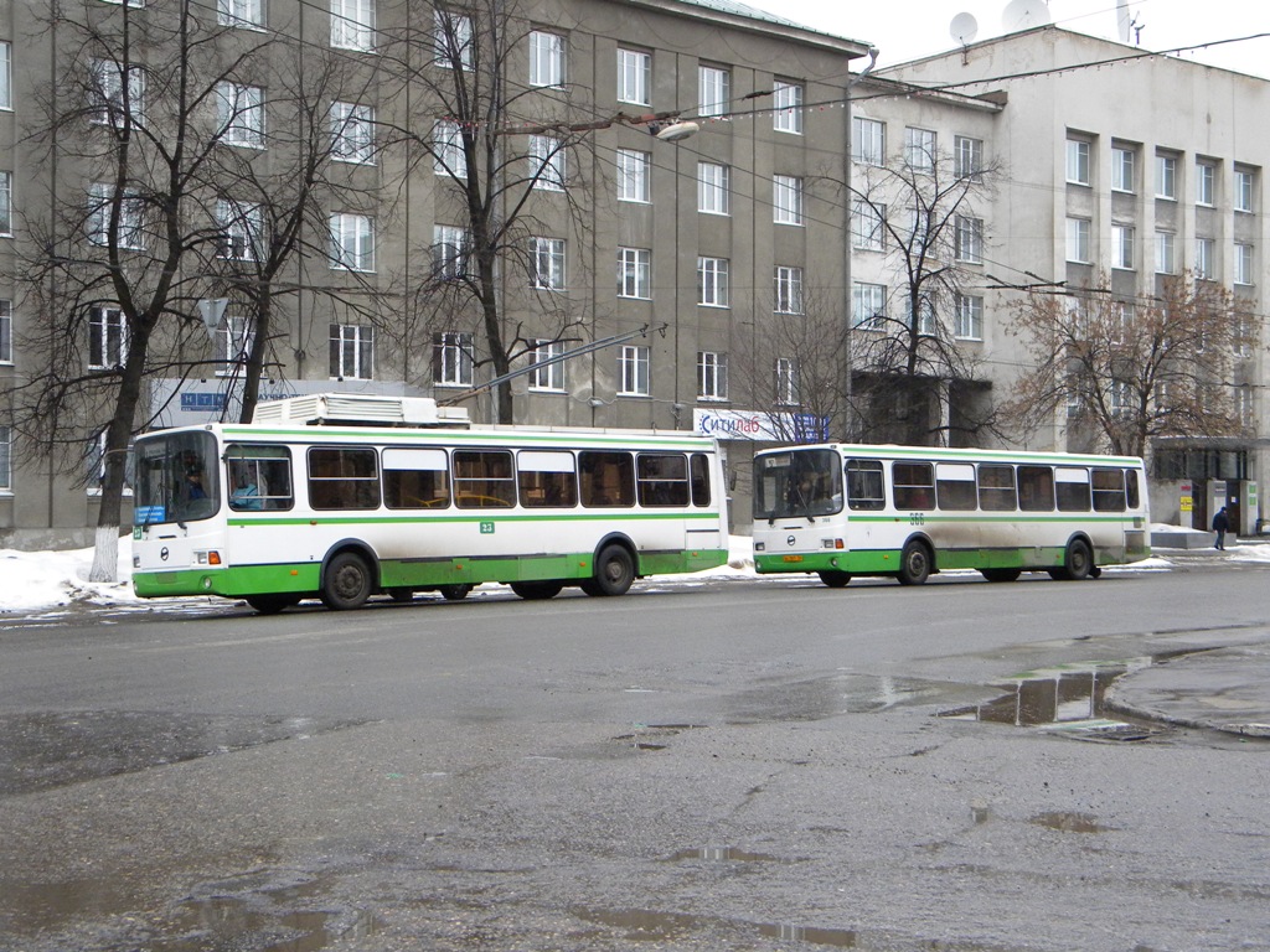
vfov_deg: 30.9
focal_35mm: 47
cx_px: 635
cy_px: 476
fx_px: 1724
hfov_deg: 40.4
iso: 296
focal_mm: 8.6
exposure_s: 1/500
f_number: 3.9
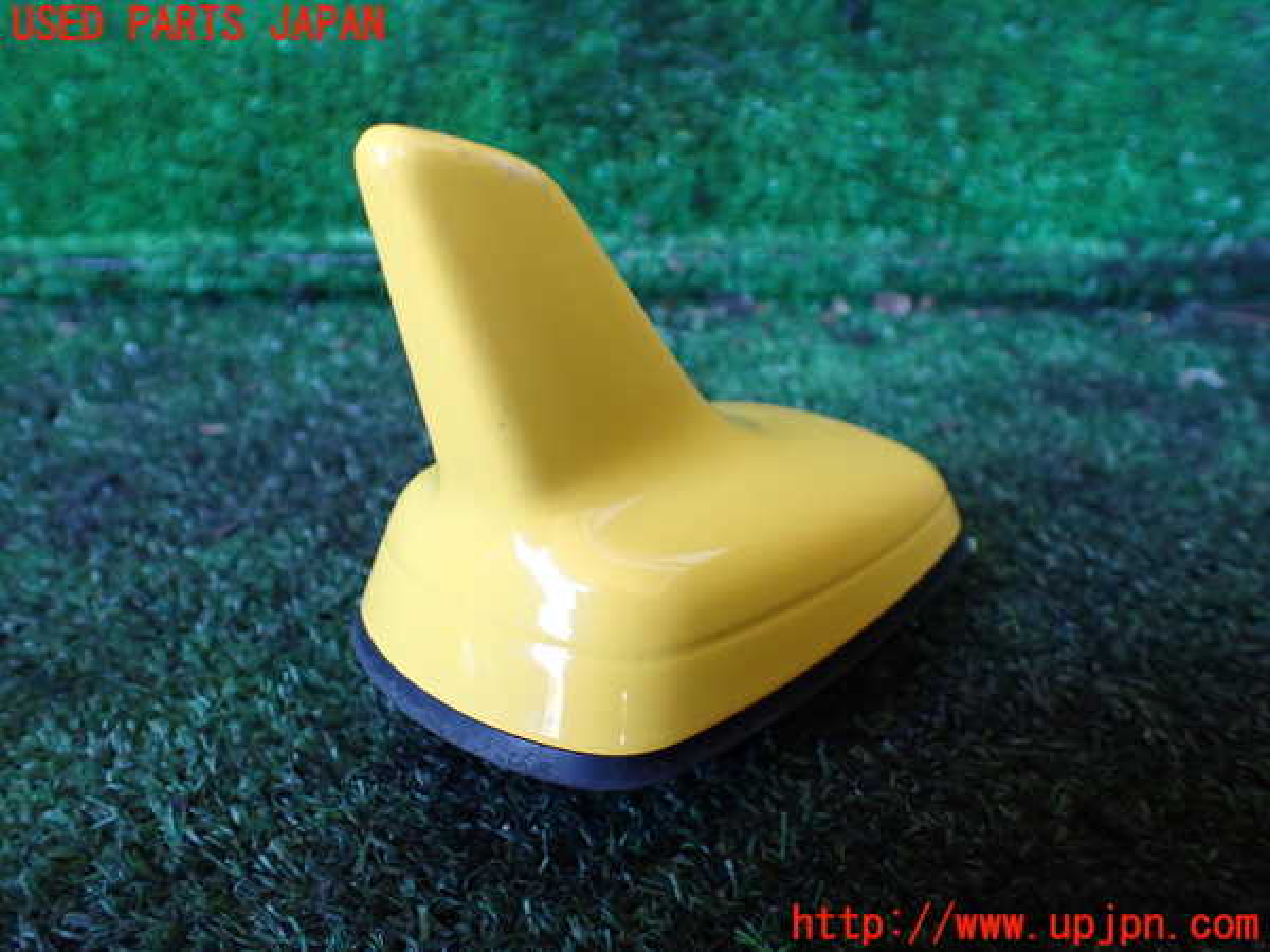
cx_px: 635
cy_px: 476
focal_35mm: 30
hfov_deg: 60.0
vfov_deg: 46.8
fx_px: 1101
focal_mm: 5.4
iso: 800
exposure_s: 1/125
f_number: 2.3
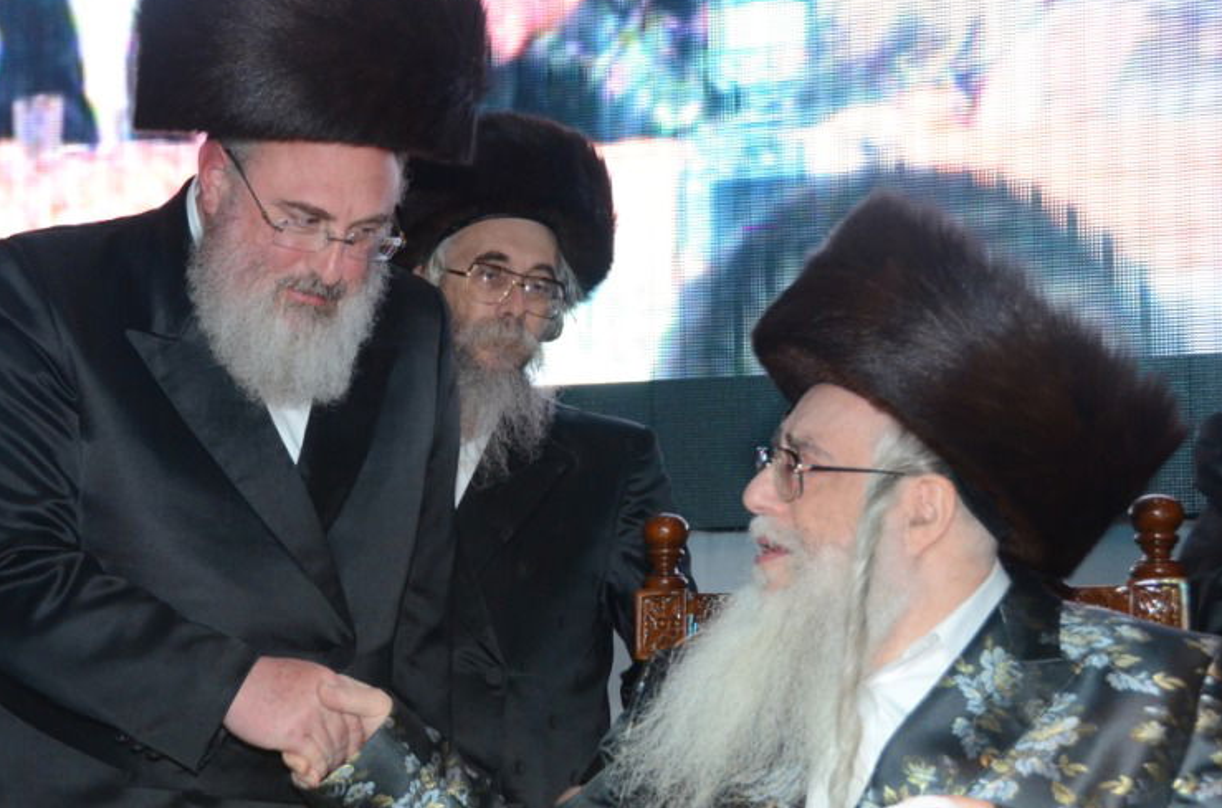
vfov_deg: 17.2
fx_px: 2675
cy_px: 496
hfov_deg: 25.6
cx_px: 433
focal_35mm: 79
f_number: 5.6
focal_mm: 38
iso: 1600
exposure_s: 1/100
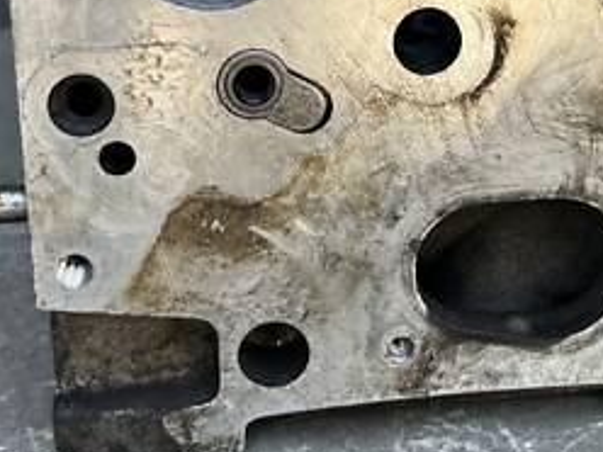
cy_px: 0
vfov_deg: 21.2
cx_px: 423
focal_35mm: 67
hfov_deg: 28.7
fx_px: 1167
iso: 40
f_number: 1.6
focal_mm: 5.1
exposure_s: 1/175
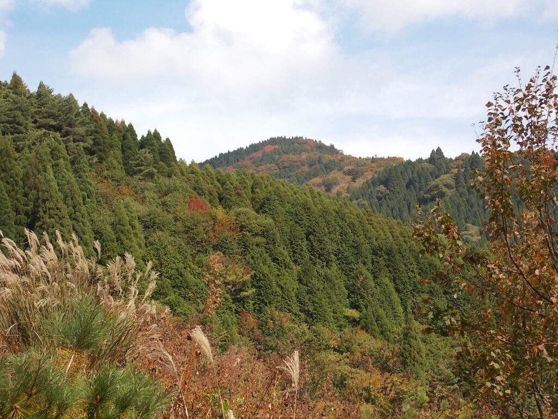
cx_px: 279
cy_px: 210
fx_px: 1386
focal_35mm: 86
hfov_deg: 22.8
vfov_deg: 17.2
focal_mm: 15.4
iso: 80
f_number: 6.3
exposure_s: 1/160
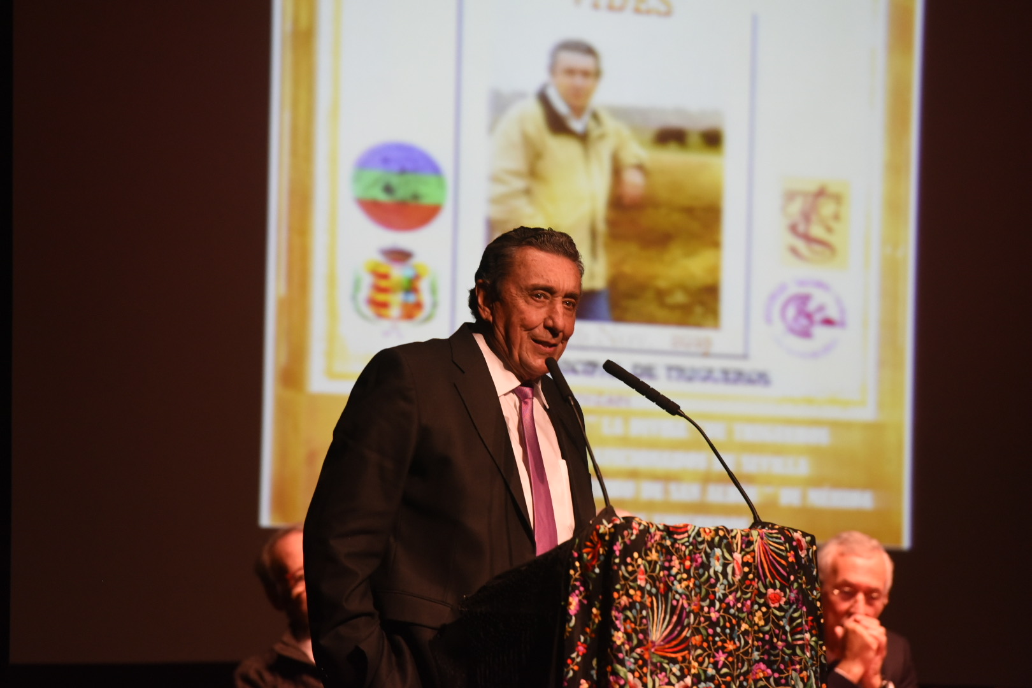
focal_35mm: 185
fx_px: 5303
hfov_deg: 11.1
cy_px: 344
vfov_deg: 7.4
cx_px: 516
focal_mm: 185
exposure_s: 1/125
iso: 2500
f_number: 4.5
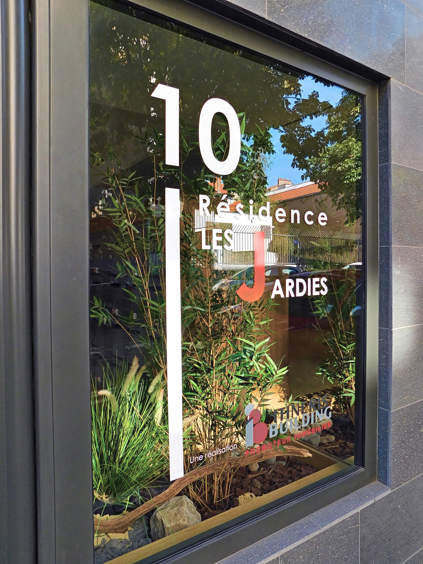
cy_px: 282
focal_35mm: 23
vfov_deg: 73.9
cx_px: 212
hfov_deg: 58.9
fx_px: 375
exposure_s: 1/160
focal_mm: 4
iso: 125
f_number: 3
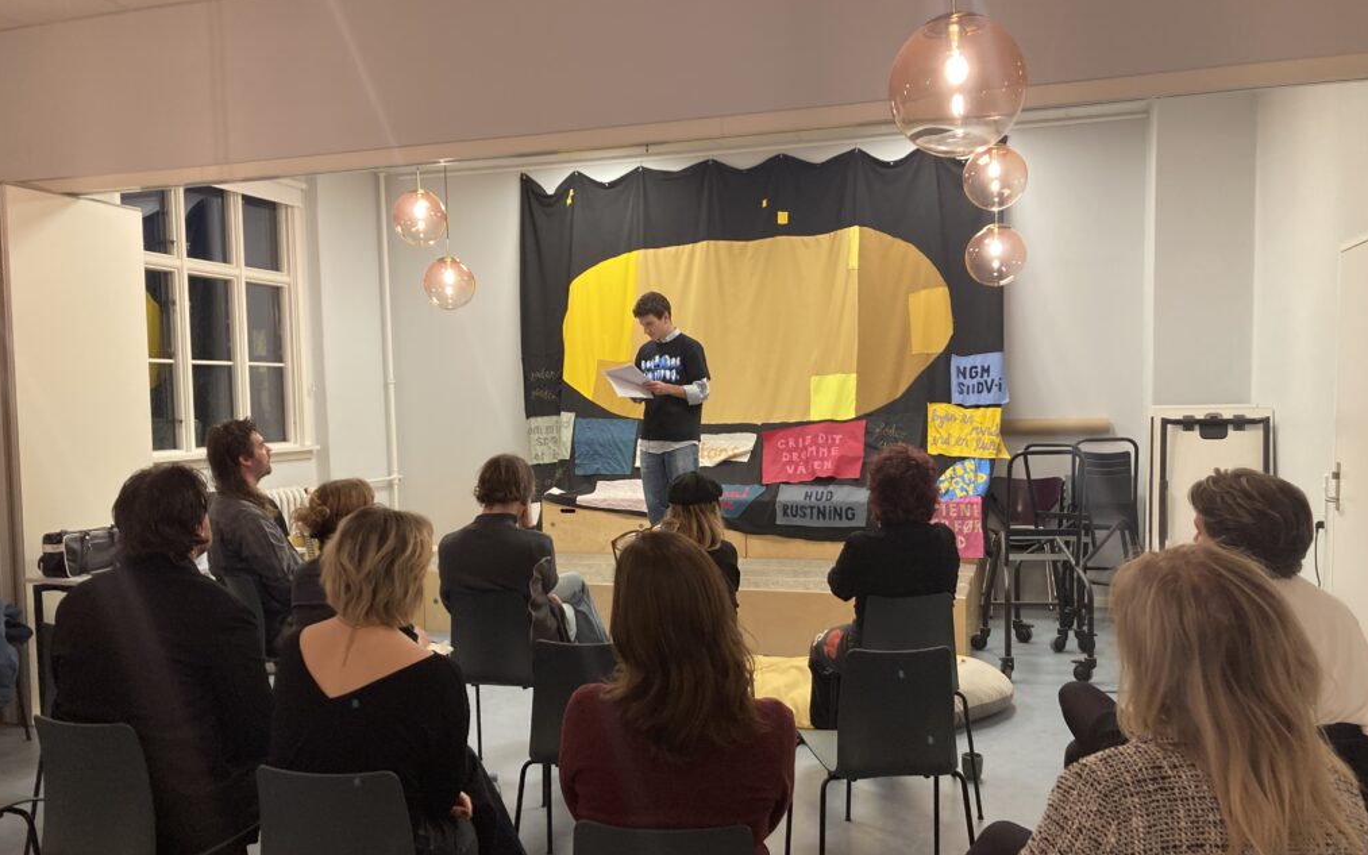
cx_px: 687
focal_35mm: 30
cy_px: 489
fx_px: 1118
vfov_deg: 41.7
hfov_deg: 62.9
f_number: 1.8
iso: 125
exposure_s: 1/50
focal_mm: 3.99
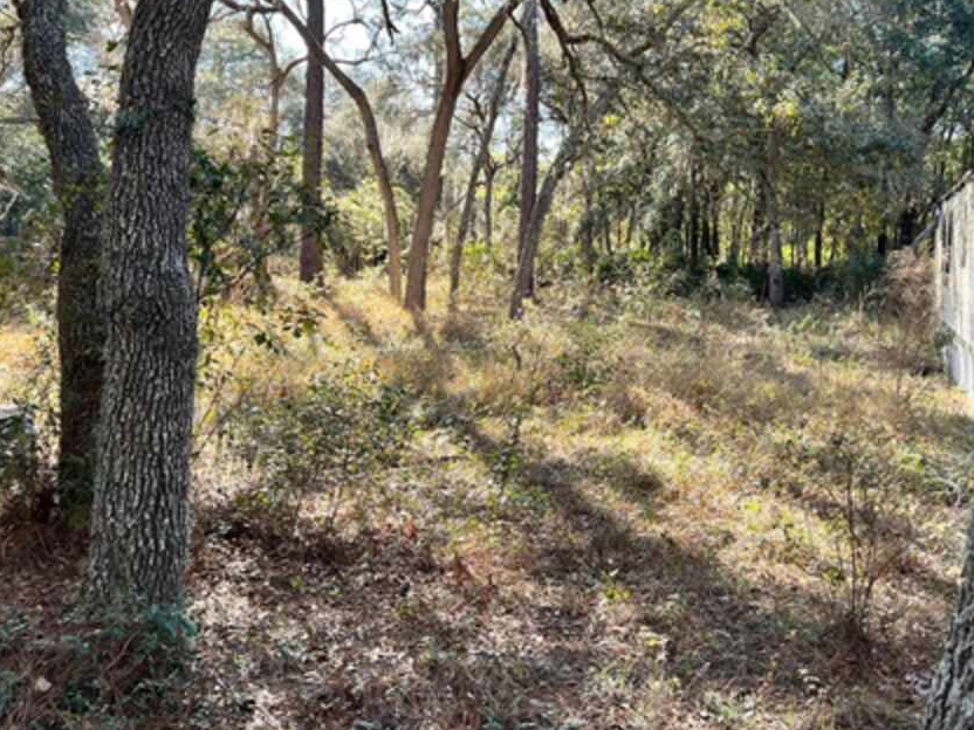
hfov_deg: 46.8
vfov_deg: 35.8
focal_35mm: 40
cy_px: 285
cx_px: 513
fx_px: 1125
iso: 50
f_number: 1.5
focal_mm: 5.7
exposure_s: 1/490
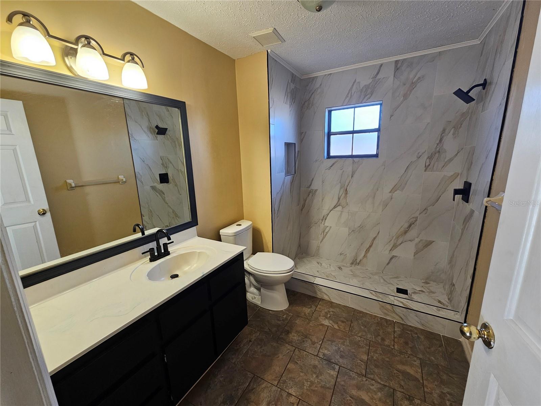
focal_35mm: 13
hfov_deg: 106.2
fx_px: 203
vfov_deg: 89.9
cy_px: 203
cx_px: 270
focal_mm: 2.2
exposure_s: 1/60
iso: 125
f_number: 2.2
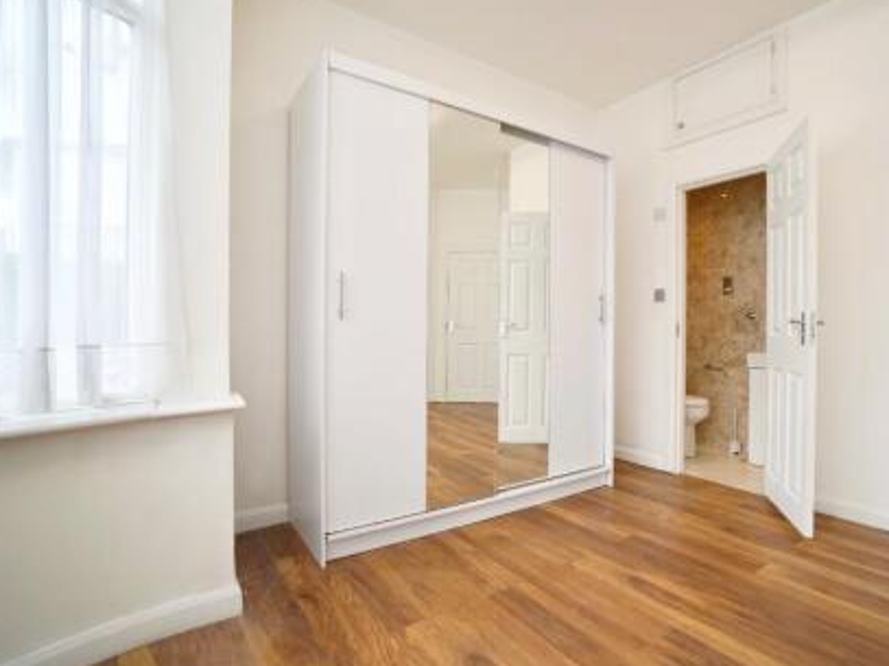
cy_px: 335
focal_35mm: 18
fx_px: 462
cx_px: 507
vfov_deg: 71.6
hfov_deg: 87.2
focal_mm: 16
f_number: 4
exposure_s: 1/160
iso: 250
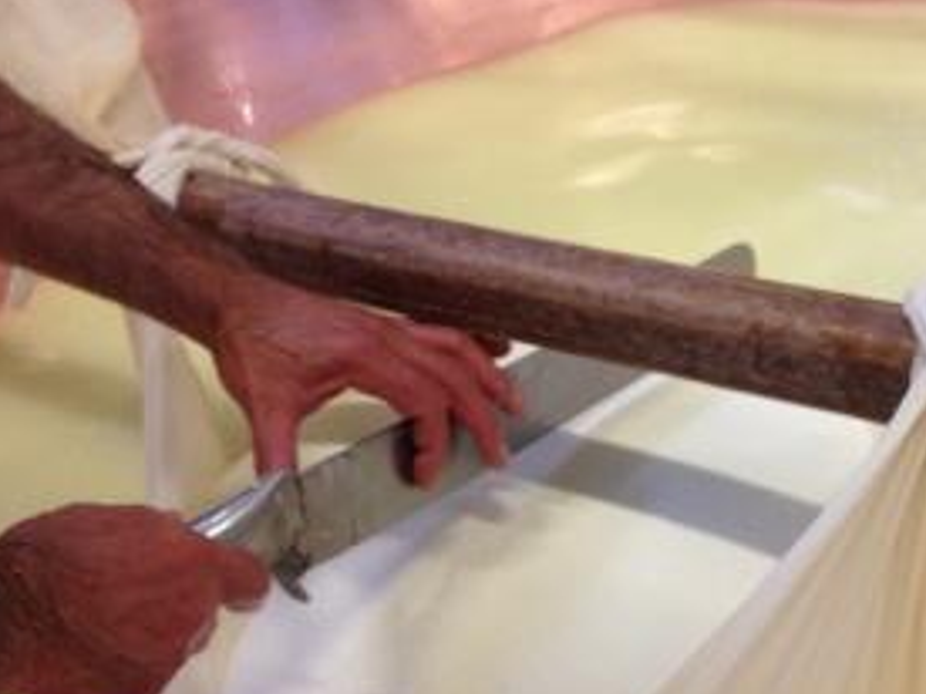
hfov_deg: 33.2
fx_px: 1524
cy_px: 492
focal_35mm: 57
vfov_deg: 25.4
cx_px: 684
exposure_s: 1/20
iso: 100
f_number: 2.4
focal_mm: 4.28
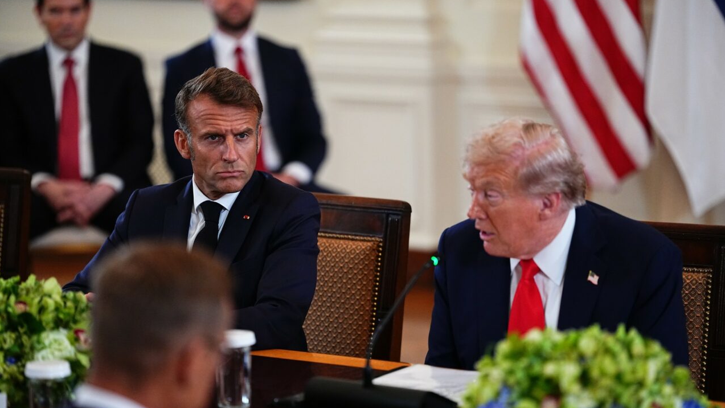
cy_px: 212
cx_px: 363
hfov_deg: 13.6
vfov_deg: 7.7
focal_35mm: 158
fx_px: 3037
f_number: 2
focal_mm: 150
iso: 3200
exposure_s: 1/320
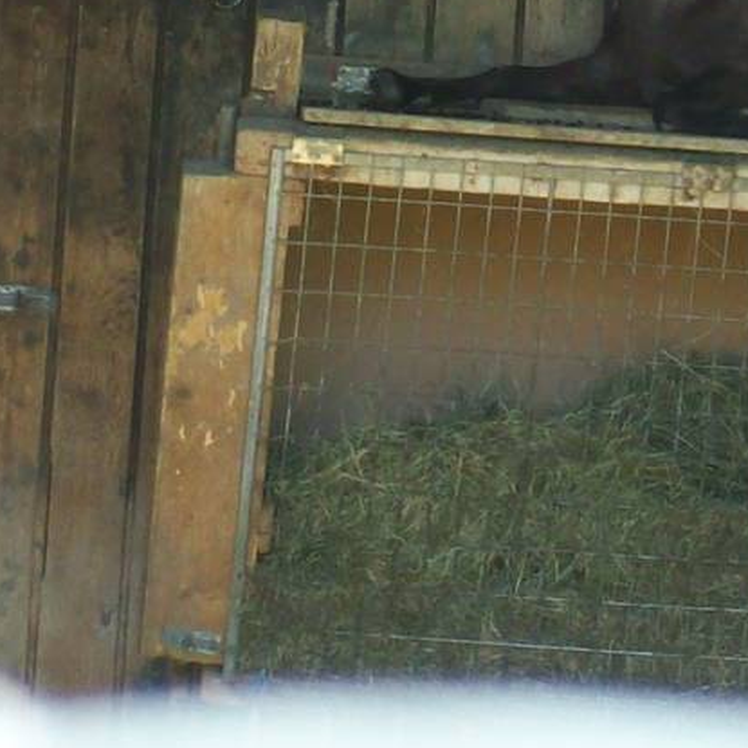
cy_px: -153
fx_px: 8997
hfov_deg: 4.8
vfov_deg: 4.7
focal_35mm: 368
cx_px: 797
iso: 148
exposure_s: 1/128
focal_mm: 18
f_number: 4.8
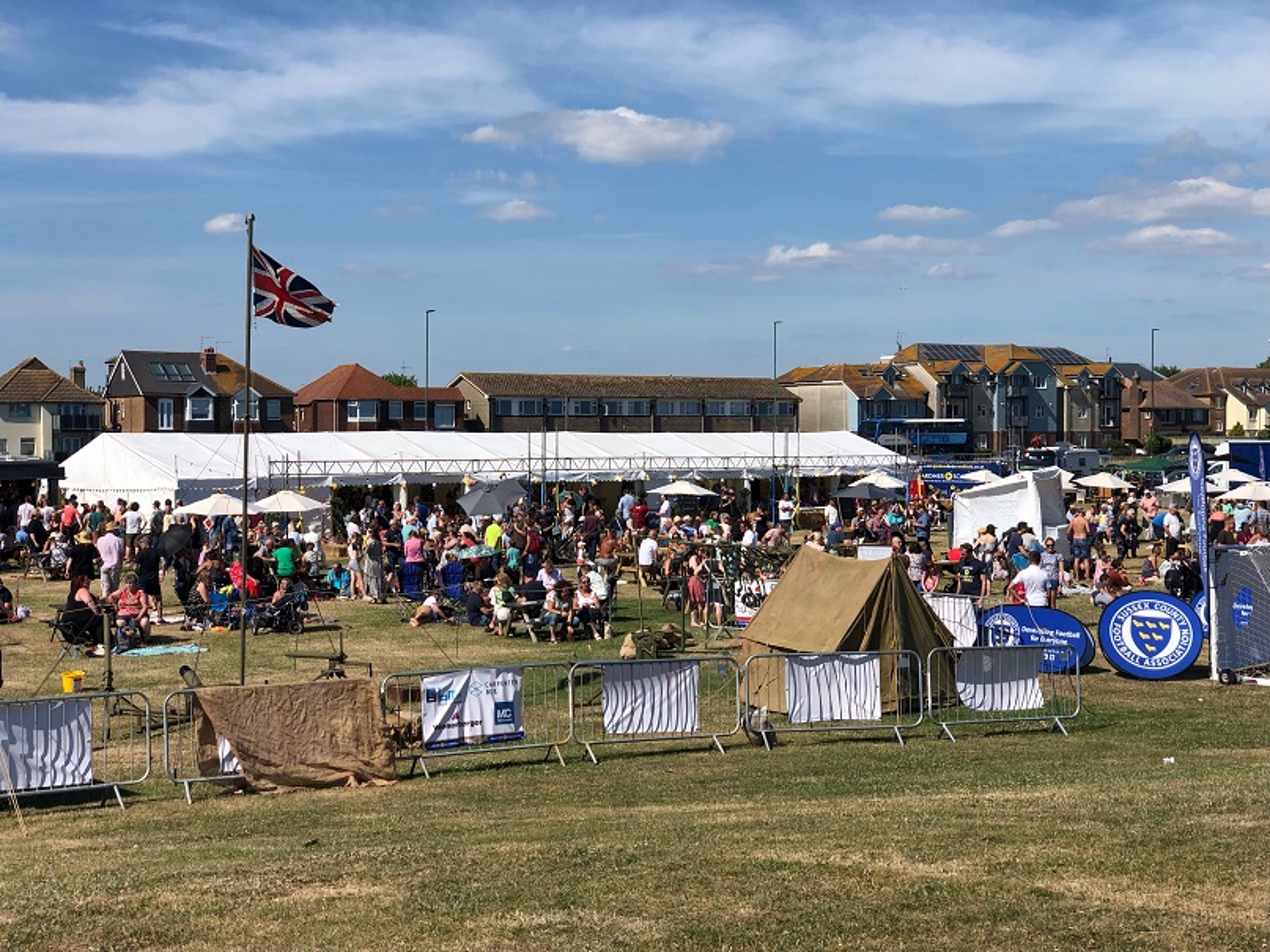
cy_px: 476
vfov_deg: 28.0
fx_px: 1908
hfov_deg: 36.8
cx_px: 635
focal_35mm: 52
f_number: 2.4
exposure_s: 1/1656
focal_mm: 6
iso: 16
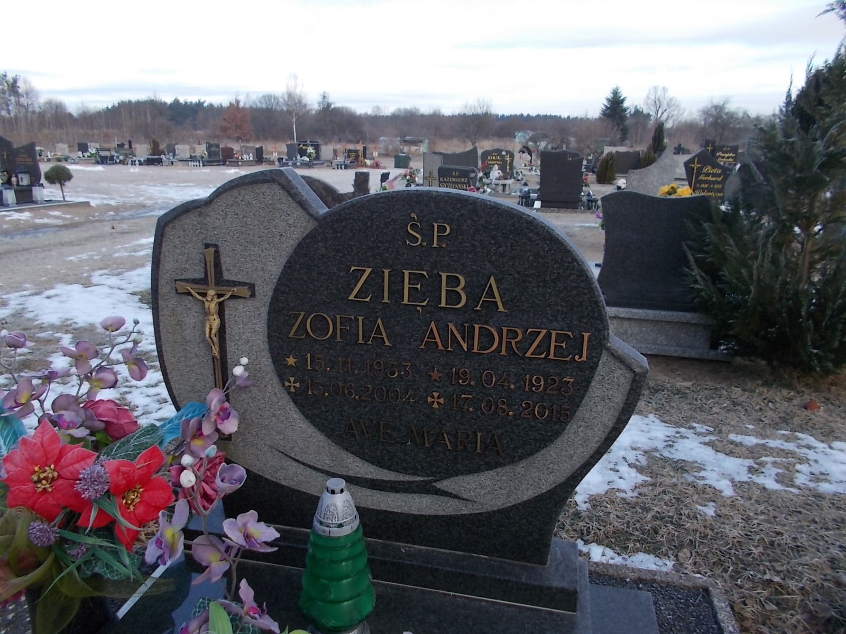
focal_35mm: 26
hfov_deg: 67.3
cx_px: 423
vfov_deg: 53.1
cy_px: 317
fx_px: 635
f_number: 3.2
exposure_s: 1/250
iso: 80
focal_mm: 4.6
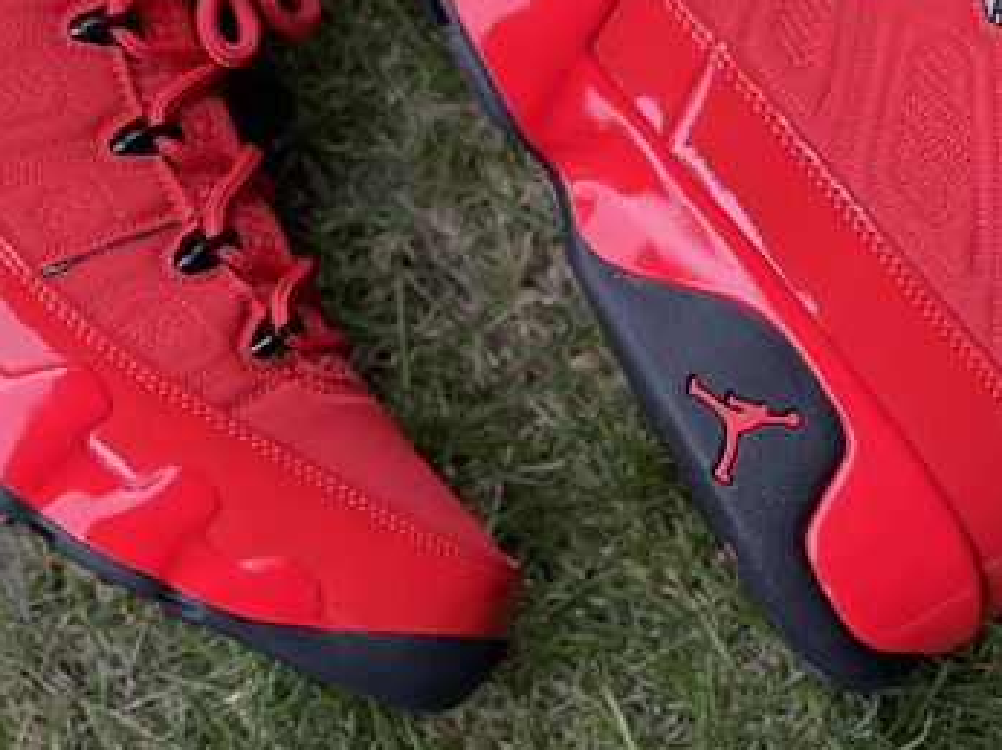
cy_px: 85
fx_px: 3963
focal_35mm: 137
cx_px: 374
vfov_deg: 10.8
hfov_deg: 14.4
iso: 80
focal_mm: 7.5
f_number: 2.2
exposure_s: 1/121
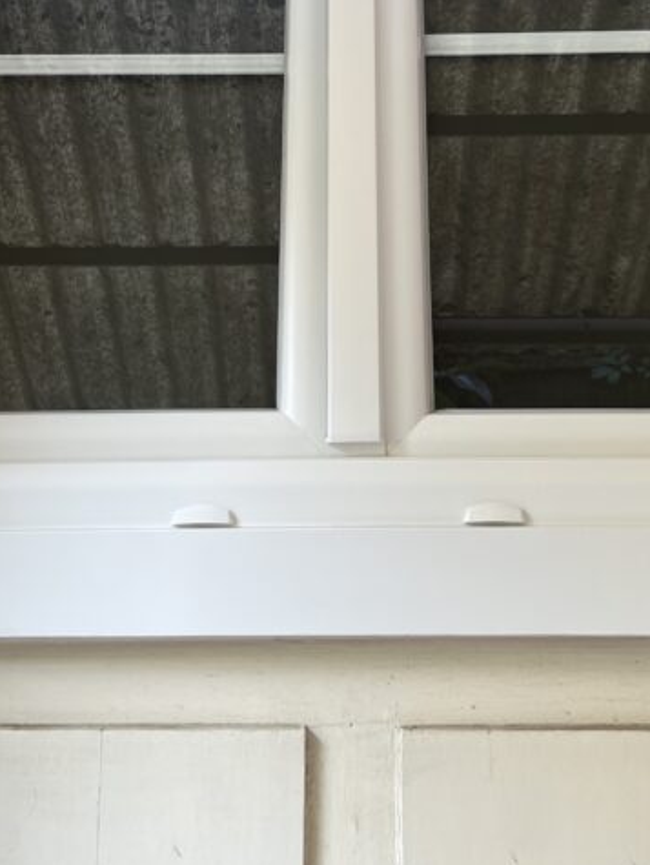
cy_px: 160
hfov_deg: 26.1
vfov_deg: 33.2
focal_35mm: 56
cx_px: 344
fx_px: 1400
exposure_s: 1/121
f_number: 1.5
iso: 40
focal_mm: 5.7
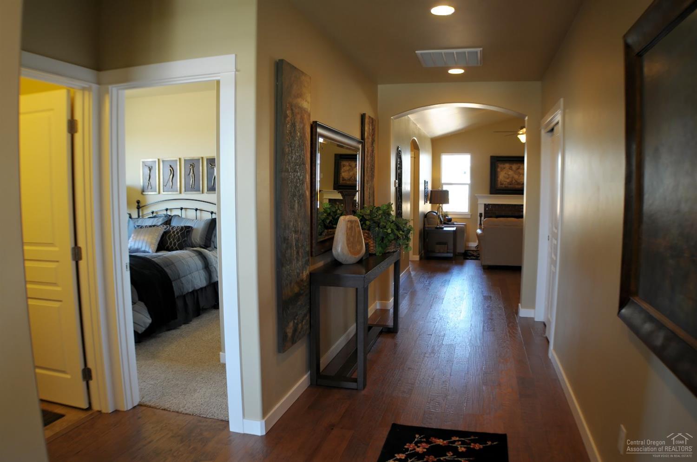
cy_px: 231
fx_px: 638
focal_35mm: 33
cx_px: 348
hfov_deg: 57.3
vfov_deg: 39.8
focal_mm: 22
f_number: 3.5
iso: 200
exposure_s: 1/25
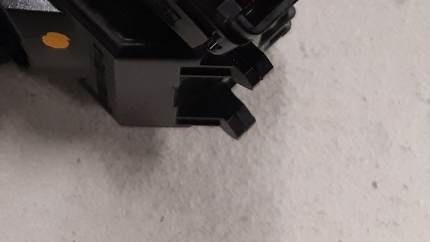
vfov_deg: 12.4
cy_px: -125
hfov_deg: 21.5
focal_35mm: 93
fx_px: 1060
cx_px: -65
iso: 200
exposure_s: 1/50
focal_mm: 3.93
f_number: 1.7
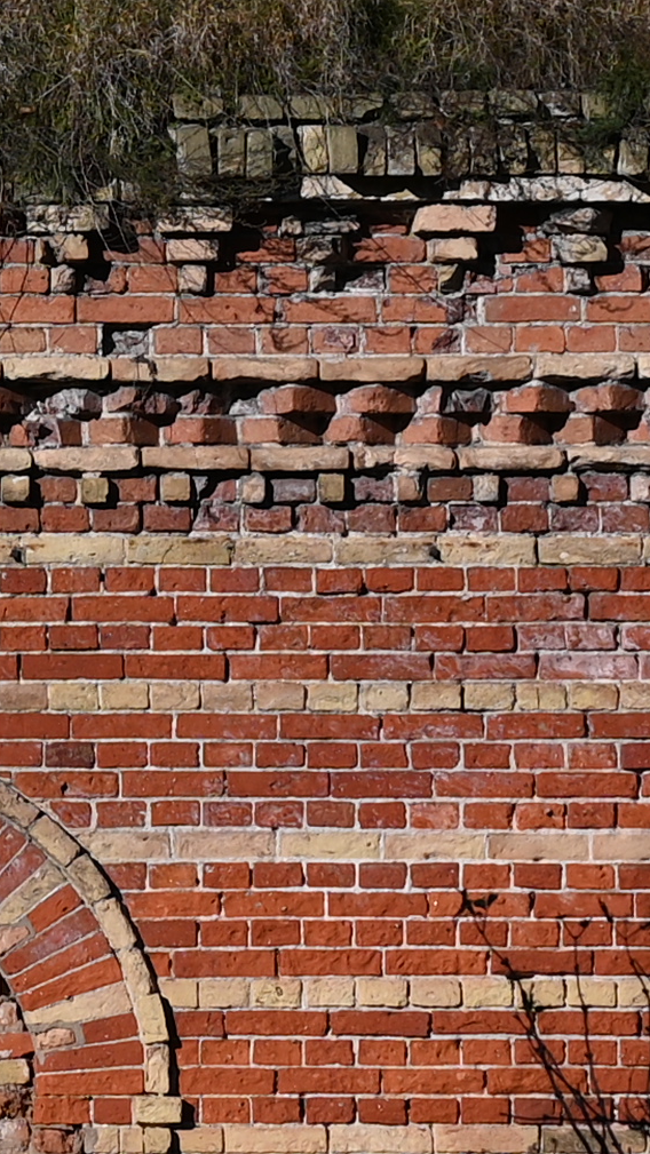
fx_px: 8452
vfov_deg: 7.8
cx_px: -601
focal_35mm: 276
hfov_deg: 4.4
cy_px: 515
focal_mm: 44
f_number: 4
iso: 100
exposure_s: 1/2500
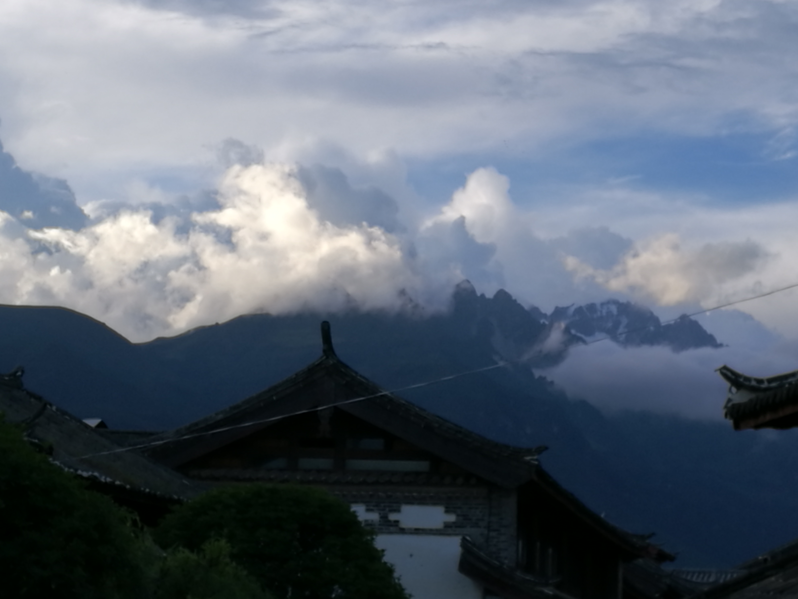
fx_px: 2490
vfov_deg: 13.7
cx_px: 399
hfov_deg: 18.2
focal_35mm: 108
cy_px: 300
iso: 50
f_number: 2.2
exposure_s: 1/602
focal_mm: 4.5
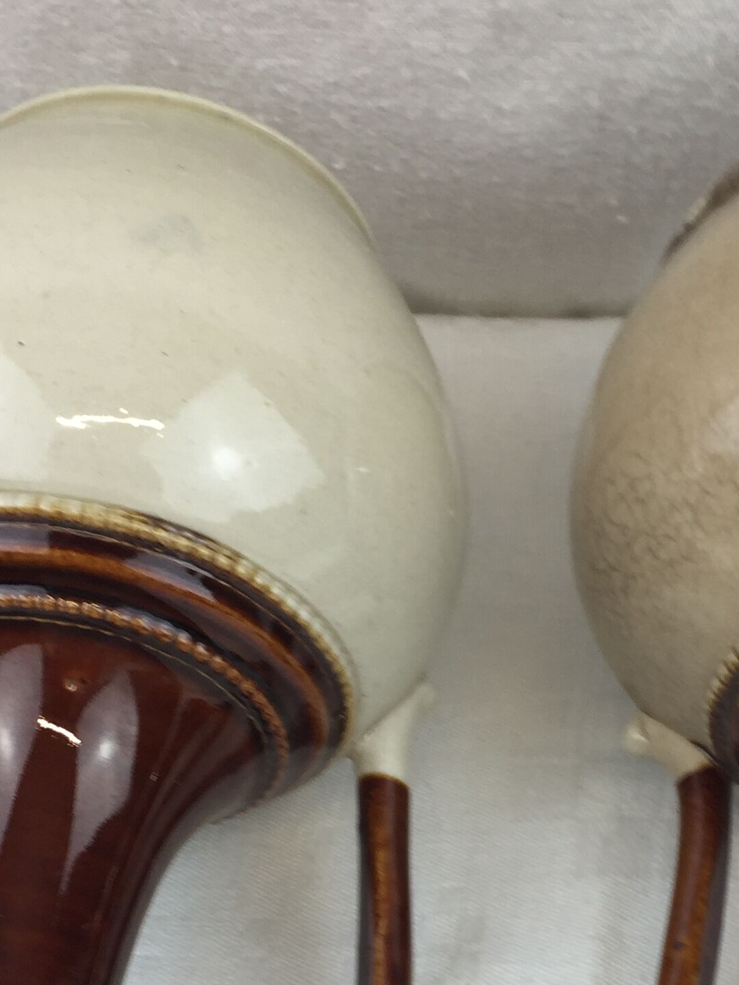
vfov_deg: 28.2
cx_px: 488
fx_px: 1878
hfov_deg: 22.2
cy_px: 899
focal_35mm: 66
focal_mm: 4.15
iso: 32
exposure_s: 1/117
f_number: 2.2
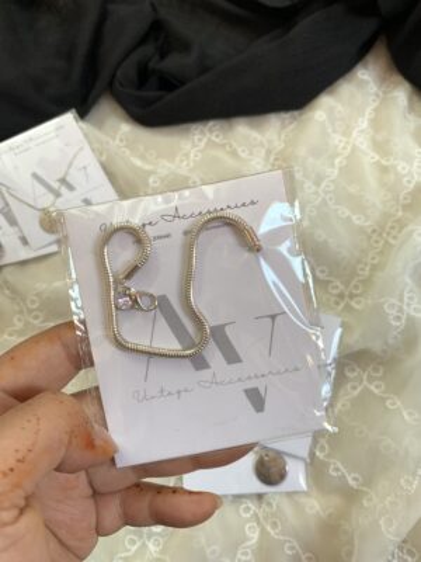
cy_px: 281
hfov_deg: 53.1
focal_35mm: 26
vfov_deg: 67.3
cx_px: 210
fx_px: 422
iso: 100
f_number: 1.8
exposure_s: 1/60
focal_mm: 4.25
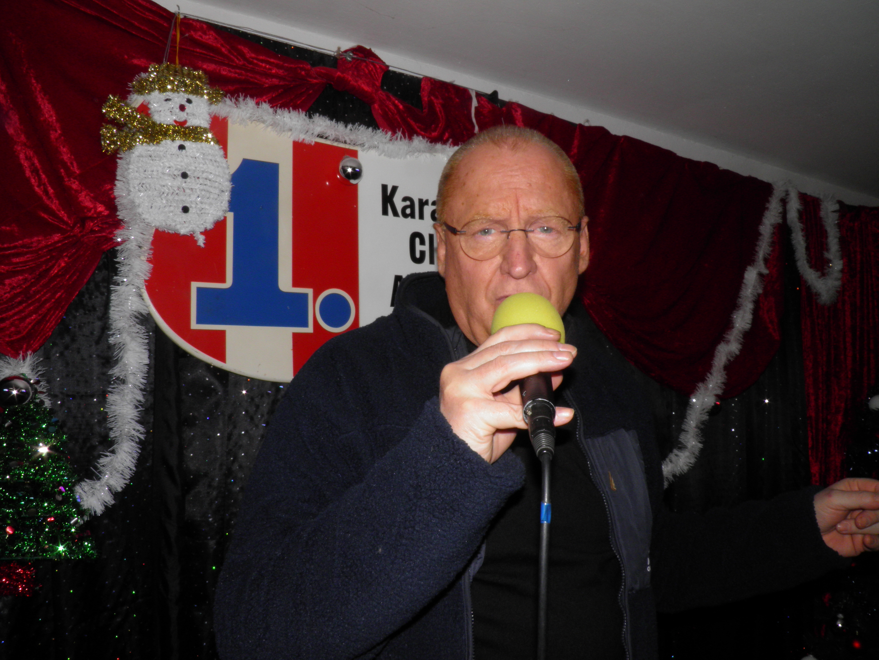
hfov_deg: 63.4
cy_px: 330
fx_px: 711
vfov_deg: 49.7
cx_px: 440
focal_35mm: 28
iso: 100
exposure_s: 1/30
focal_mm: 4.9
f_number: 8
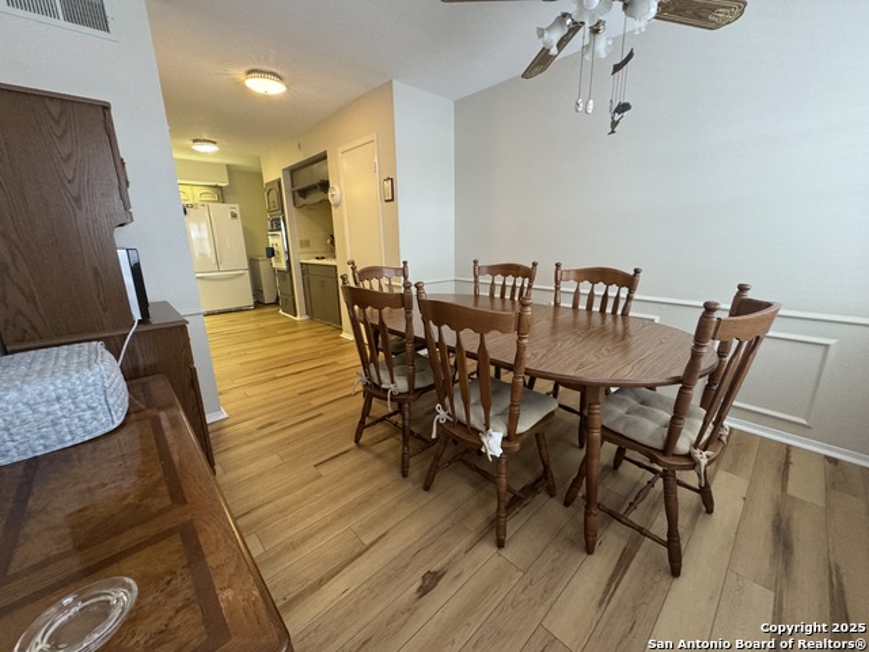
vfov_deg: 85.7
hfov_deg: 102.1
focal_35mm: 14
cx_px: 434
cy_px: 326
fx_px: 351
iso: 500
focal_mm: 2.22
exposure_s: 1/60
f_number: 2.2
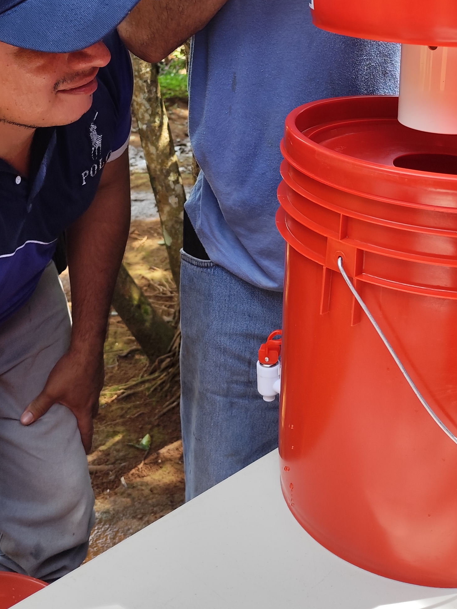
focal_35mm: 48
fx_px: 845
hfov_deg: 30.2
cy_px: 76
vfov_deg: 37.4
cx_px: 250
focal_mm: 6.19
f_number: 1.65
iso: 50
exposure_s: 1/227
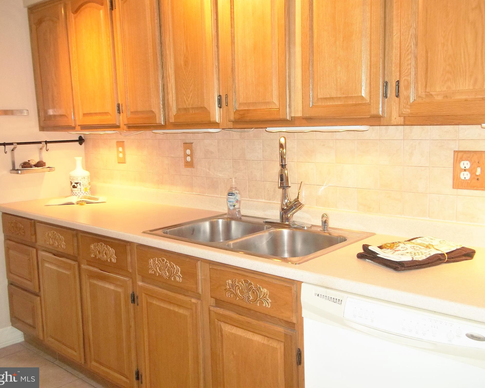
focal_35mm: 34
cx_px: 239
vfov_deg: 43.4
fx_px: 488
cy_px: 191
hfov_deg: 52.8
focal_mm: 5.7
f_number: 2.9
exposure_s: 1/30
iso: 80
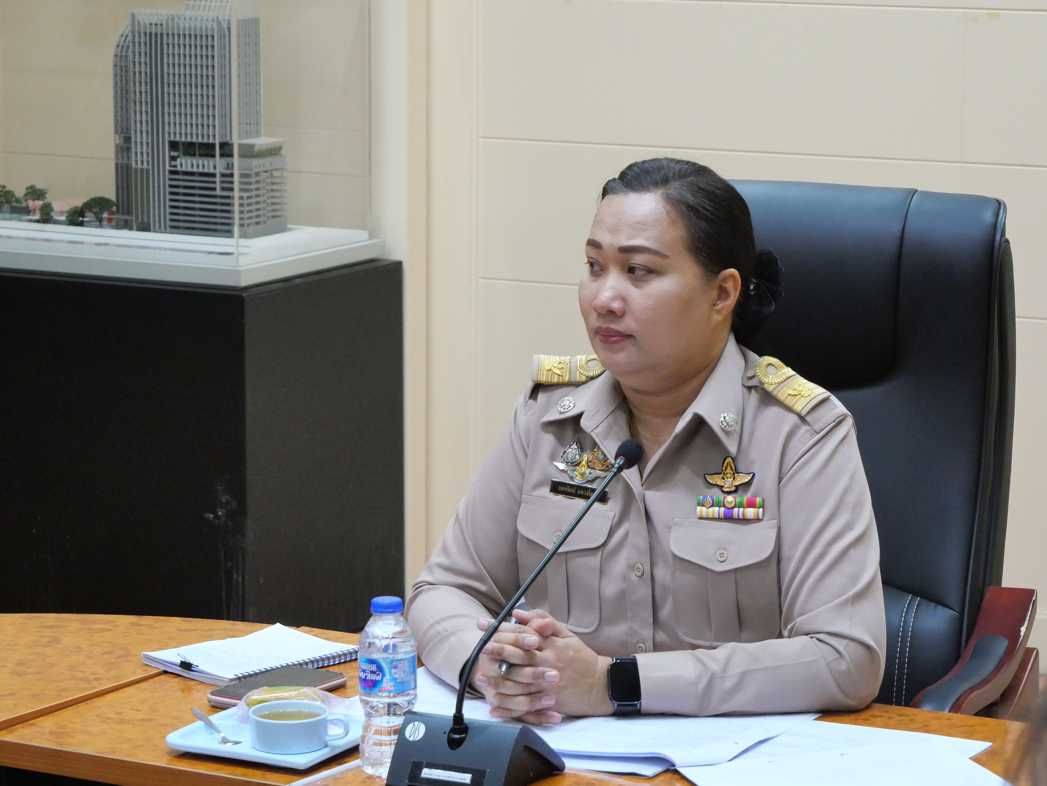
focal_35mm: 115
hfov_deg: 17.1
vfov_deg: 12.9
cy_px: 383
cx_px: 586
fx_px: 3478
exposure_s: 1/40
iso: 3200
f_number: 5.6
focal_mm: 50
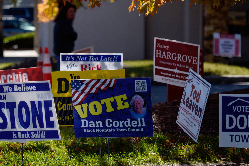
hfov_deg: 11.3
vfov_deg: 7.5
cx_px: 98
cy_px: 80
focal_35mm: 182
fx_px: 1259
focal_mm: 120
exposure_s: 1/2500
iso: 125
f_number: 4.5
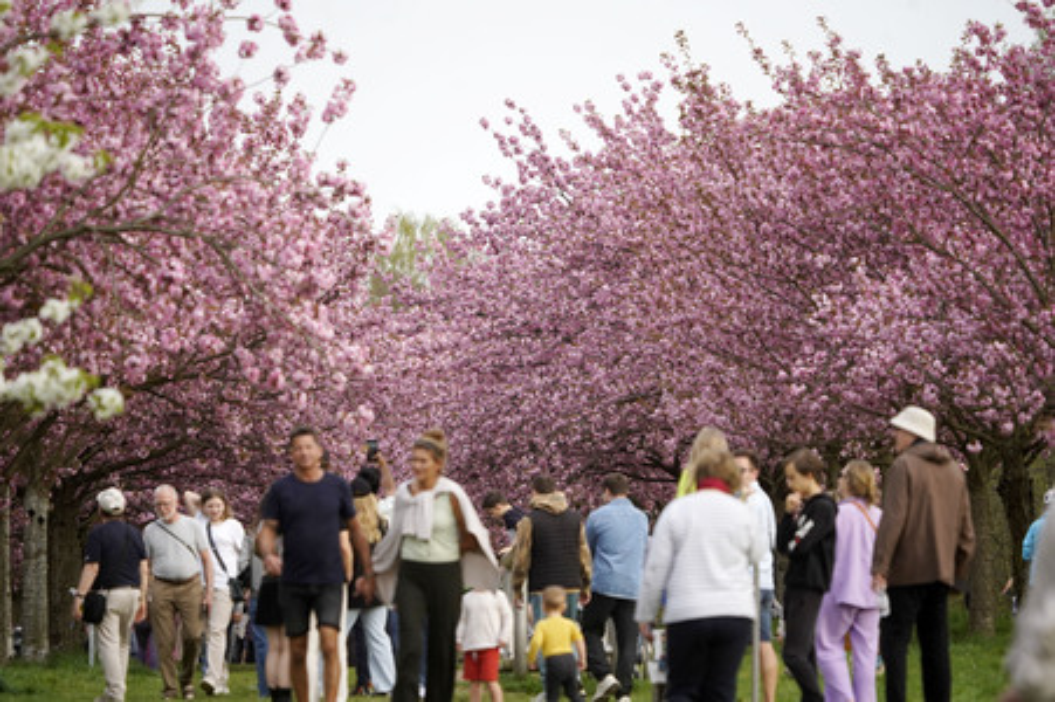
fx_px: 8785
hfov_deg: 6.9
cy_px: 351
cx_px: 528
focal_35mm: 300
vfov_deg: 4.6
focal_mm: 300
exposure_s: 1/1250
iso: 1600
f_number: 5.6
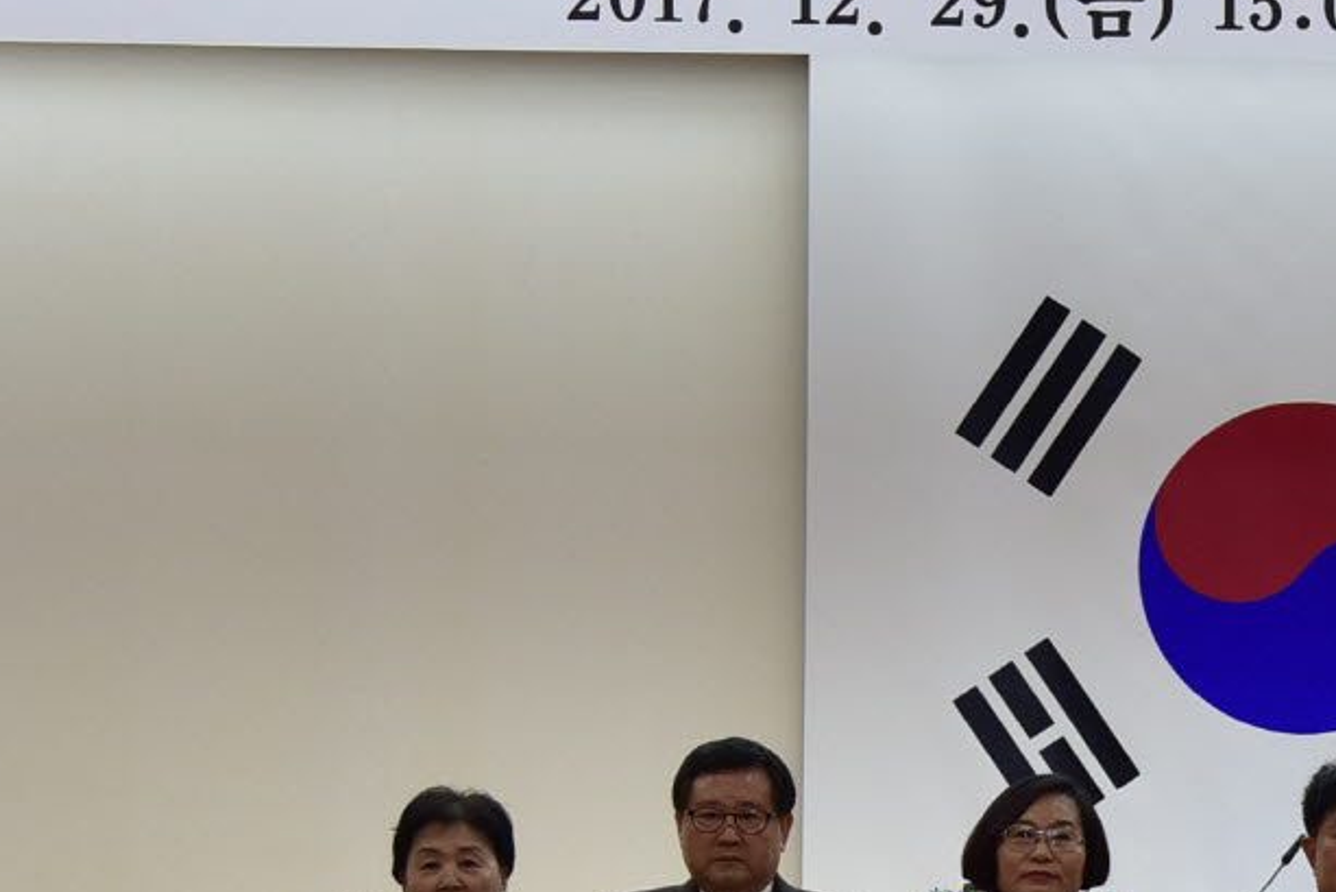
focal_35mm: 188
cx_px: 1360
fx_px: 6978
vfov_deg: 7.3
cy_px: 804
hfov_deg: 10.8
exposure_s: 1/80
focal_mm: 48
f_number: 4.5
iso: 800
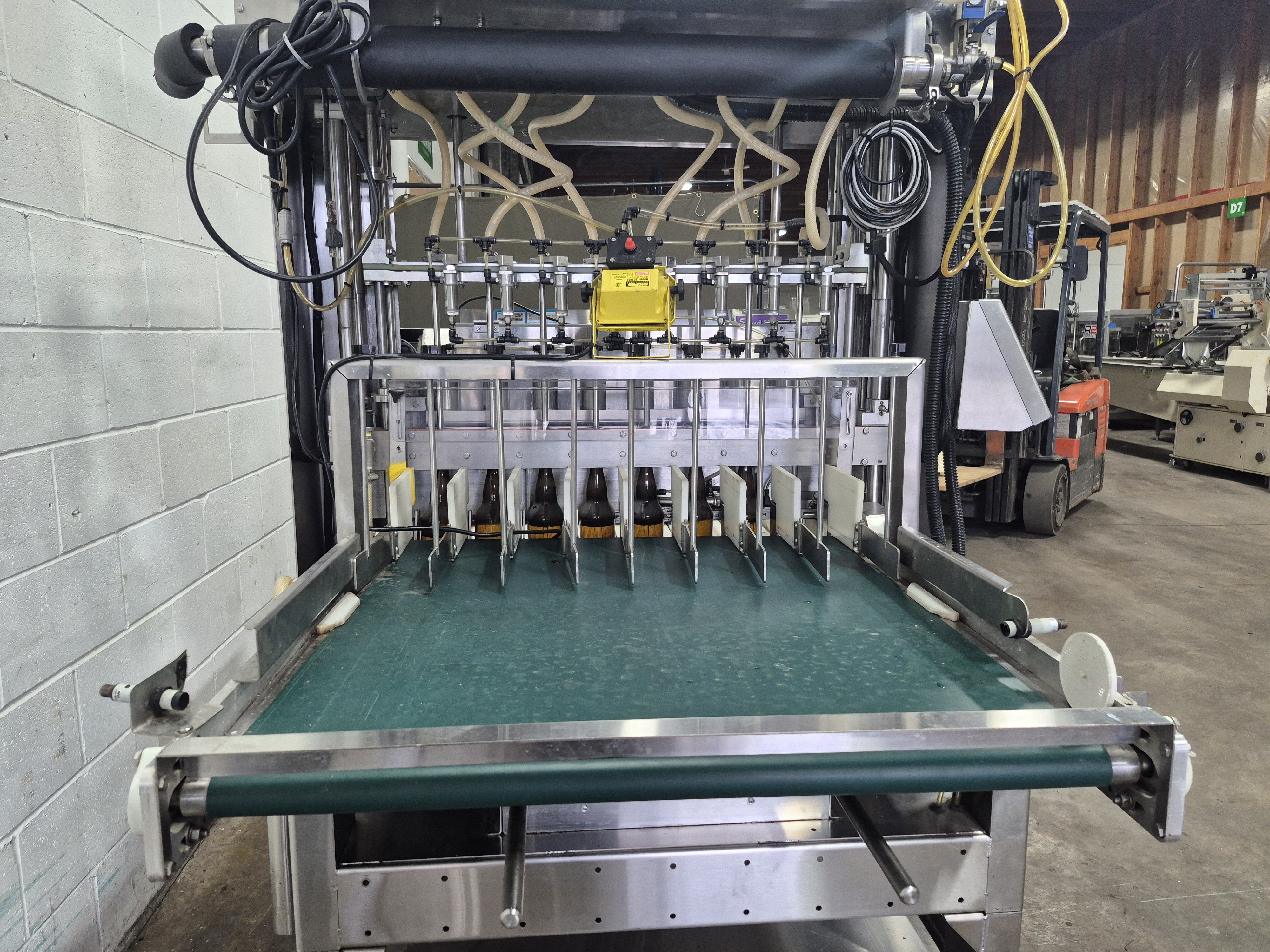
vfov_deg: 58.9
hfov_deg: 73.9
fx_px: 844
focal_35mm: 23
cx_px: 635
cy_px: 476
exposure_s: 1/120
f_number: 1.8
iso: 320
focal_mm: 5.4
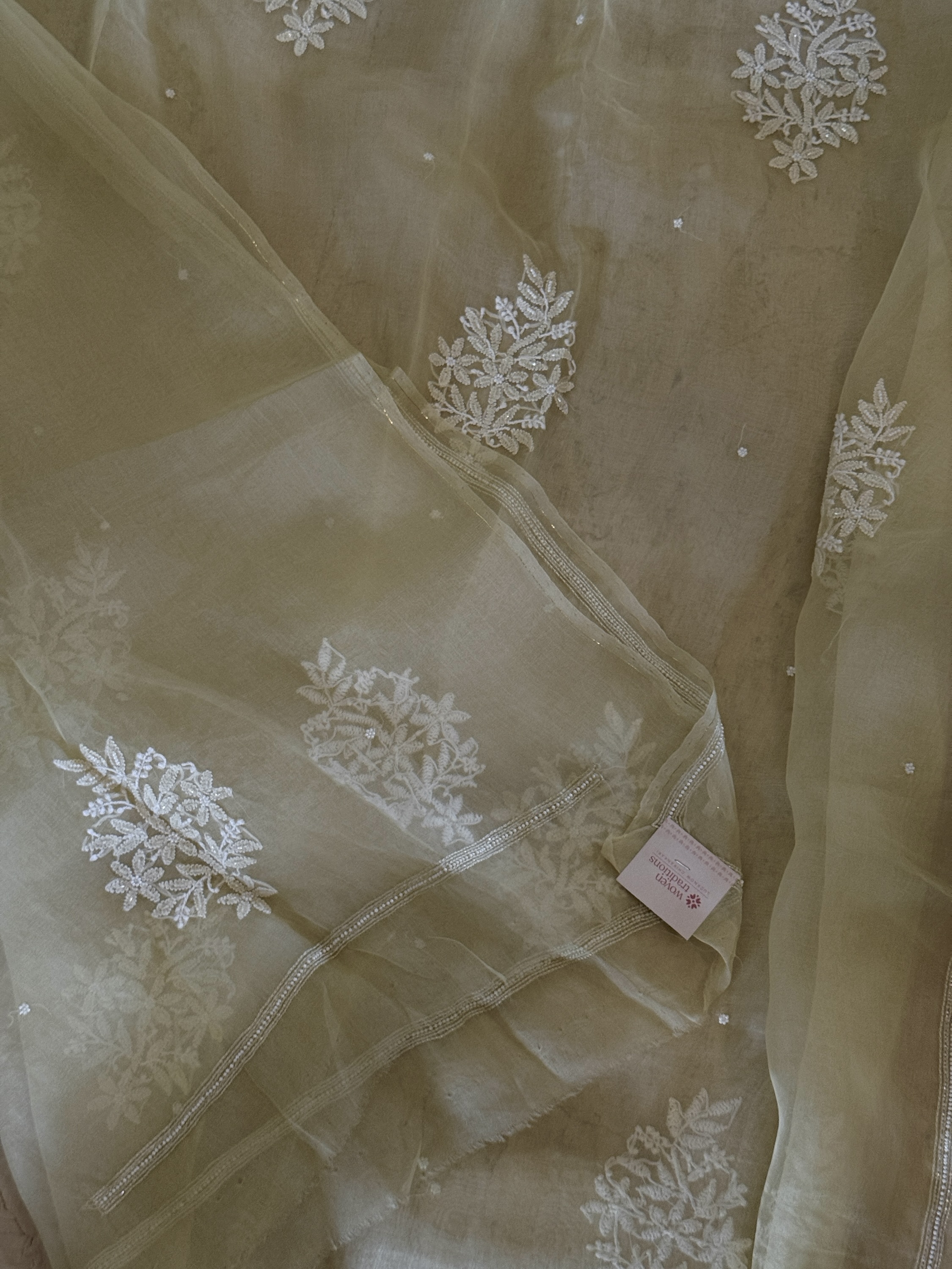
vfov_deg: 39.7
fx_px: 1760
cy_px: 634
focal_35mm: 48
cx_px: 476
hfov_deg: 30.3
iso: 250
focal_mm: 6.76
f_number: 1.78
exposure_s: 1/33
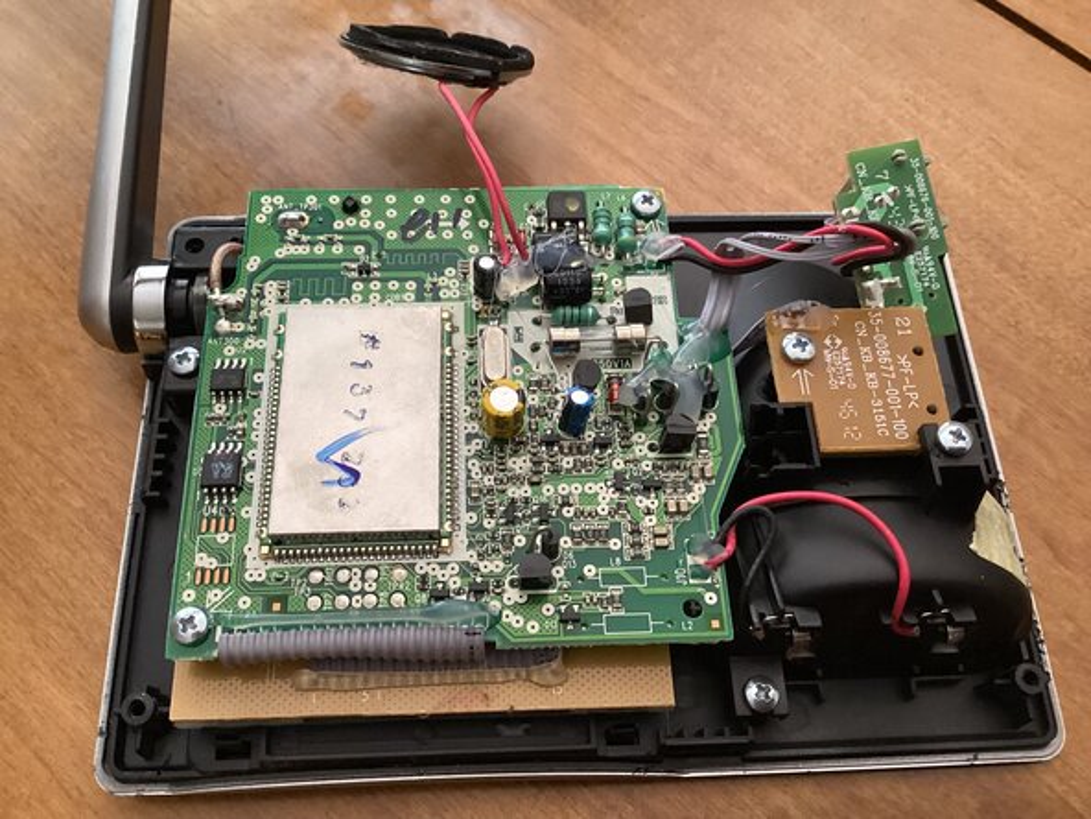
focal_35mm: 31
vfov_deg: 45.4
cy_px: 410
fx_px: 977
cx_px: 546
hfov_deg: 58.4
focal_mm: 3.3
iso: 160
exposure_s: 1/50
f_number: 2.4
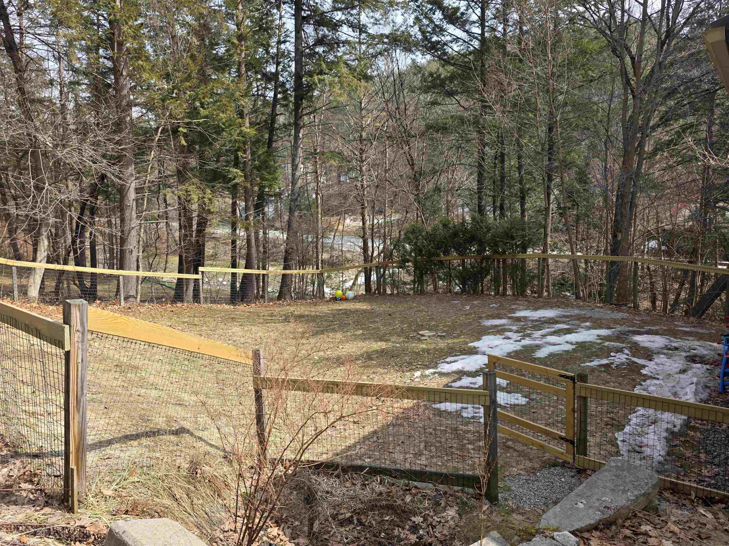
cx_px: 364
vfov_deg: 58.9
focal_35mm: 23
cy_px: 273
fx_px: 484
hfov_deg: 73.9
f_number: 1.7
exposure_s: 1/2210
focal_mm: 6.3
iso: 80
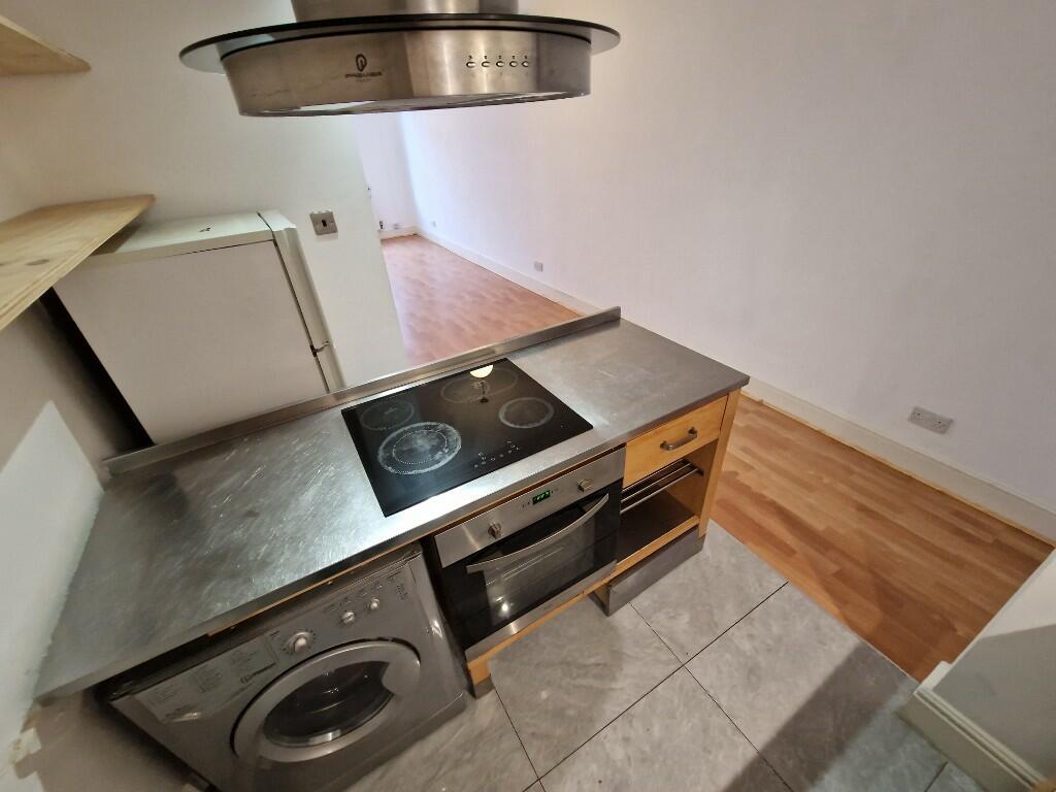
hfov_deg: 106.2
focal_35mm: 13
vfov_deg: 89.9
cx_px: 528
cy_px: 396
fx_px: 397
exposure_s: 1/50
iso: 320
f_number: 2.2
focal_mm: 2.2
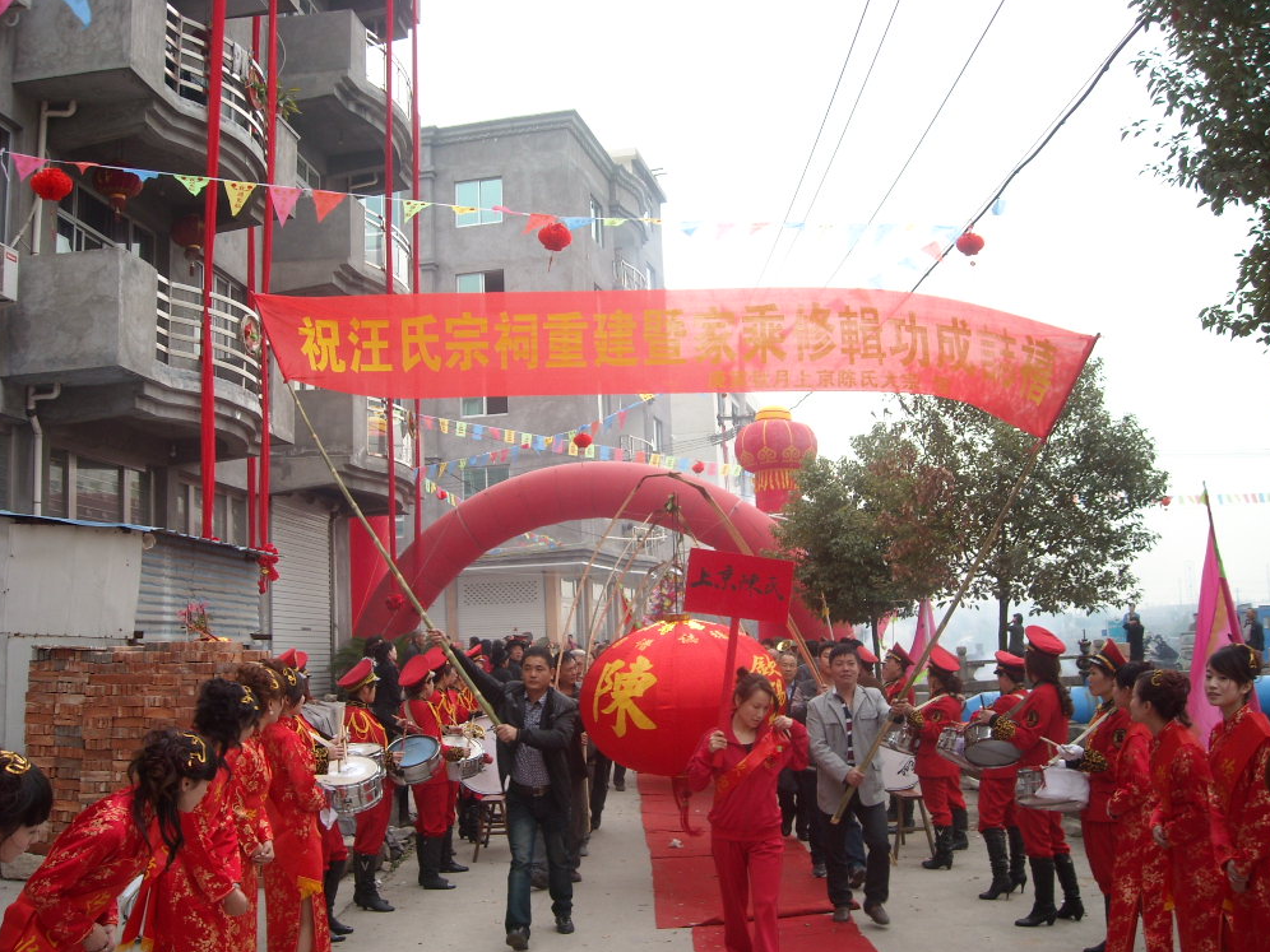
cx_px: 632
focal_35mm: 36
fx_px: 1321
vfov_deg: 39.7
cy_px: 475
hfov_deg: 51.4
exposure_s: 1/84
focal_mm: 5.7
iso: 64
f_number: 2.8
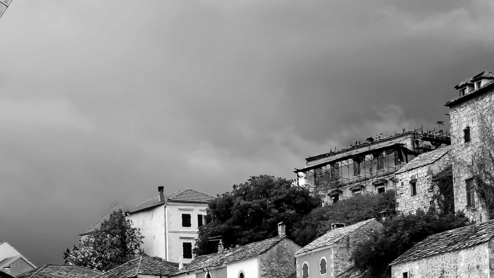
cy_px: 172
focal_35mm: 137
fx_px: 1795
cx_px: 432
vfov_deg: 8.9
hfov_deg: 15.5
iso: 200
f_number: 8
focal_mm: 38
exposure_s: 1/320
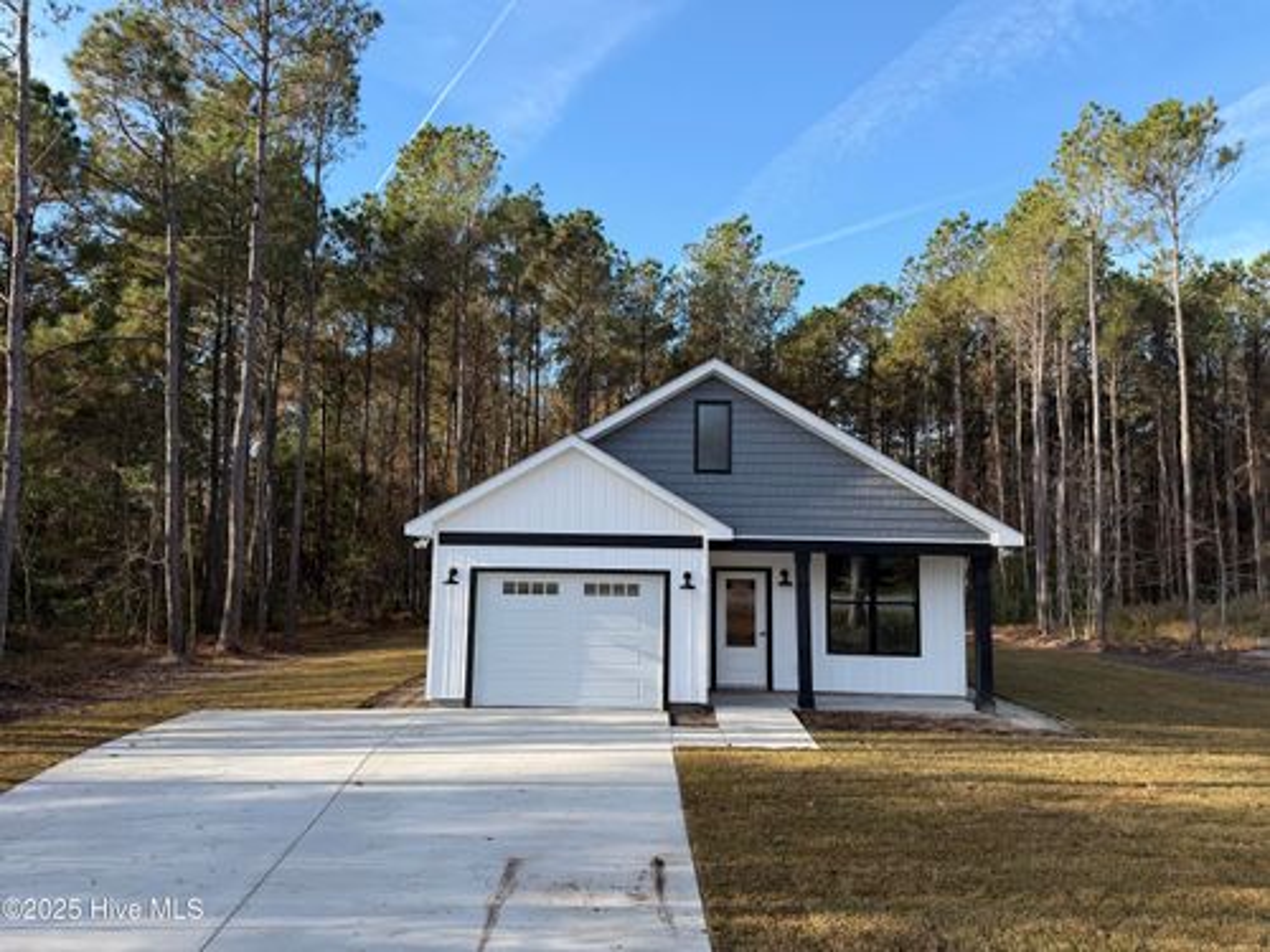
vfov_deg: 56.8
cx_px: 635
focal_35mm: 24
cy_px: 476
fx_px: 881
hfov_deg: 71.6
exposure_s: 1/1437
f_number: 1.78
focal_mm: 6.76
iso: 80
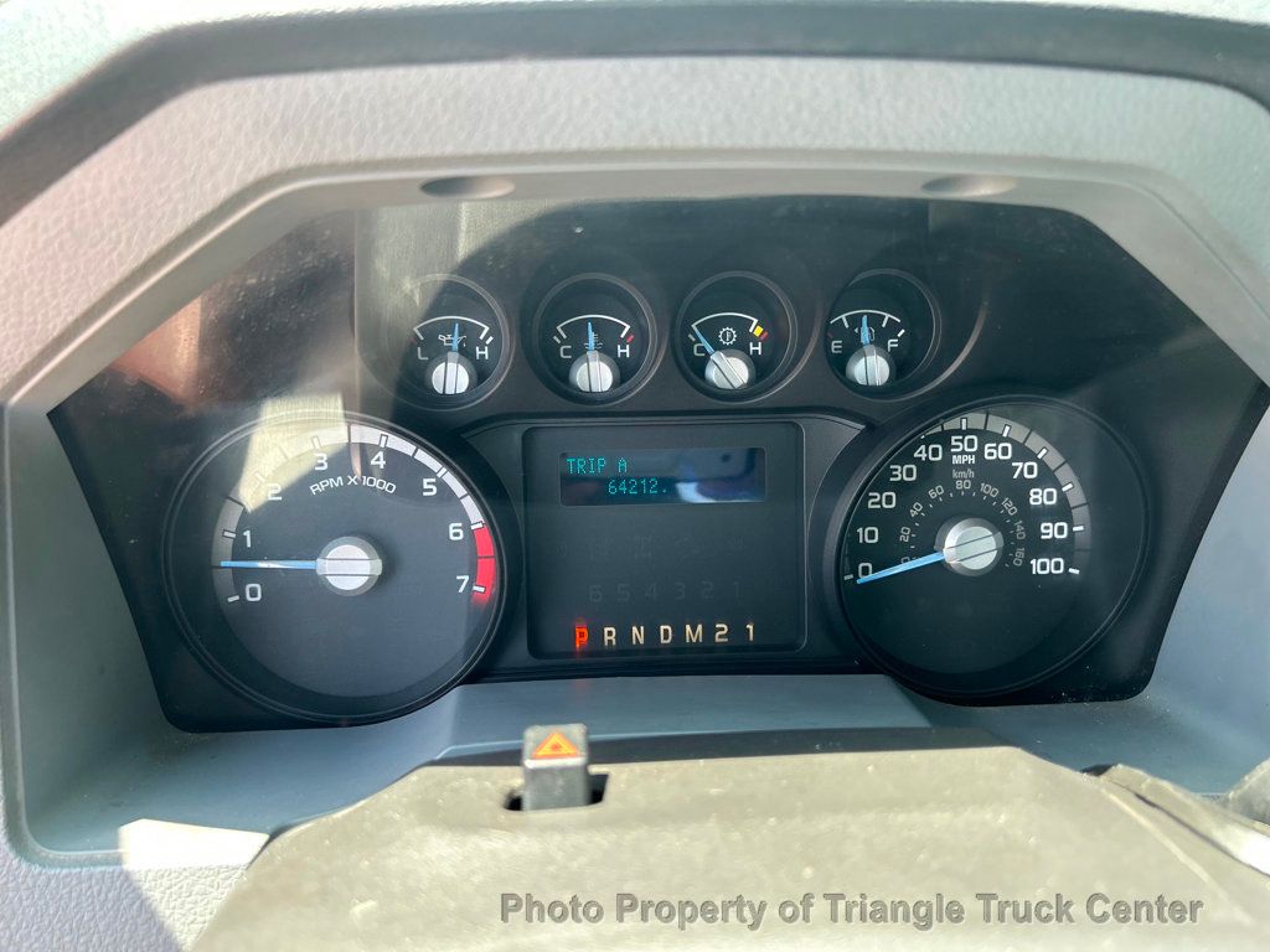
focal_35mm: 26
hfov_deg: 67.3
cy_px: 476
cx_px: 635
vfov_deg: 53.1
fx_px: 954
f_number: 1.5
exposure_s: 1/121
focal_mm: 5.7
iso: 40
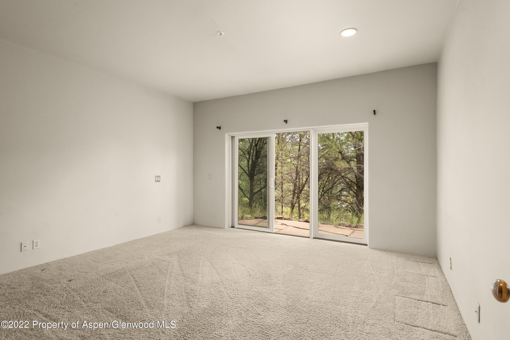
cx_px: 255
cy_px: 170
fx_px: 269
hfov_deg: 86.9
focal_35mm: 19
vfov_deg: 64.6
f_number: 7.1
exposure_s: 1/20
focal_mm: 19
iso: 1250
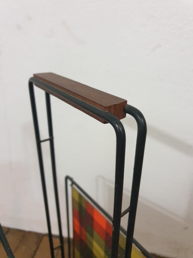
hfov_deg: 53.1
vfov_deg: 67.3
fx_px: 193
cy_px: 129
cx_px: 96
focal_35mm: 26
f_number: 1.5
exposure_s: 1/50
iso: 400
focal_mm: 4.3
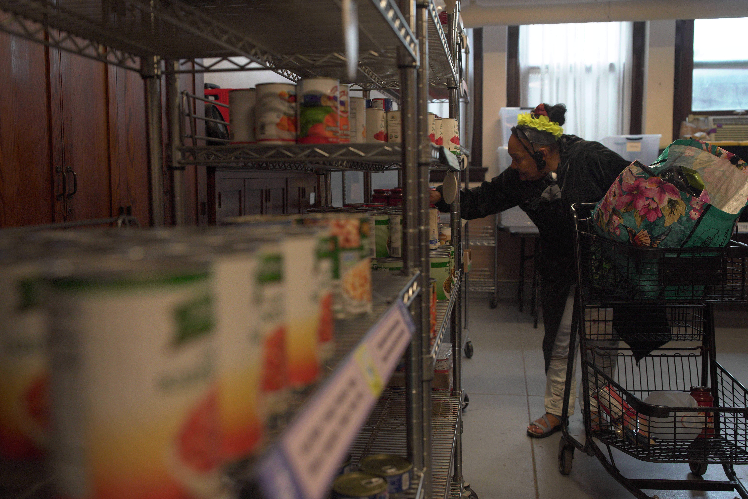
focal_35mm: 35
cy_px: 250
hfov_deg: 54.4
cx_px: 374
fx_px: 727
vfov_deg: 37.9
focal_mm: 35
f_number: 4.5
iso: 3200
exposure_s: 1/200
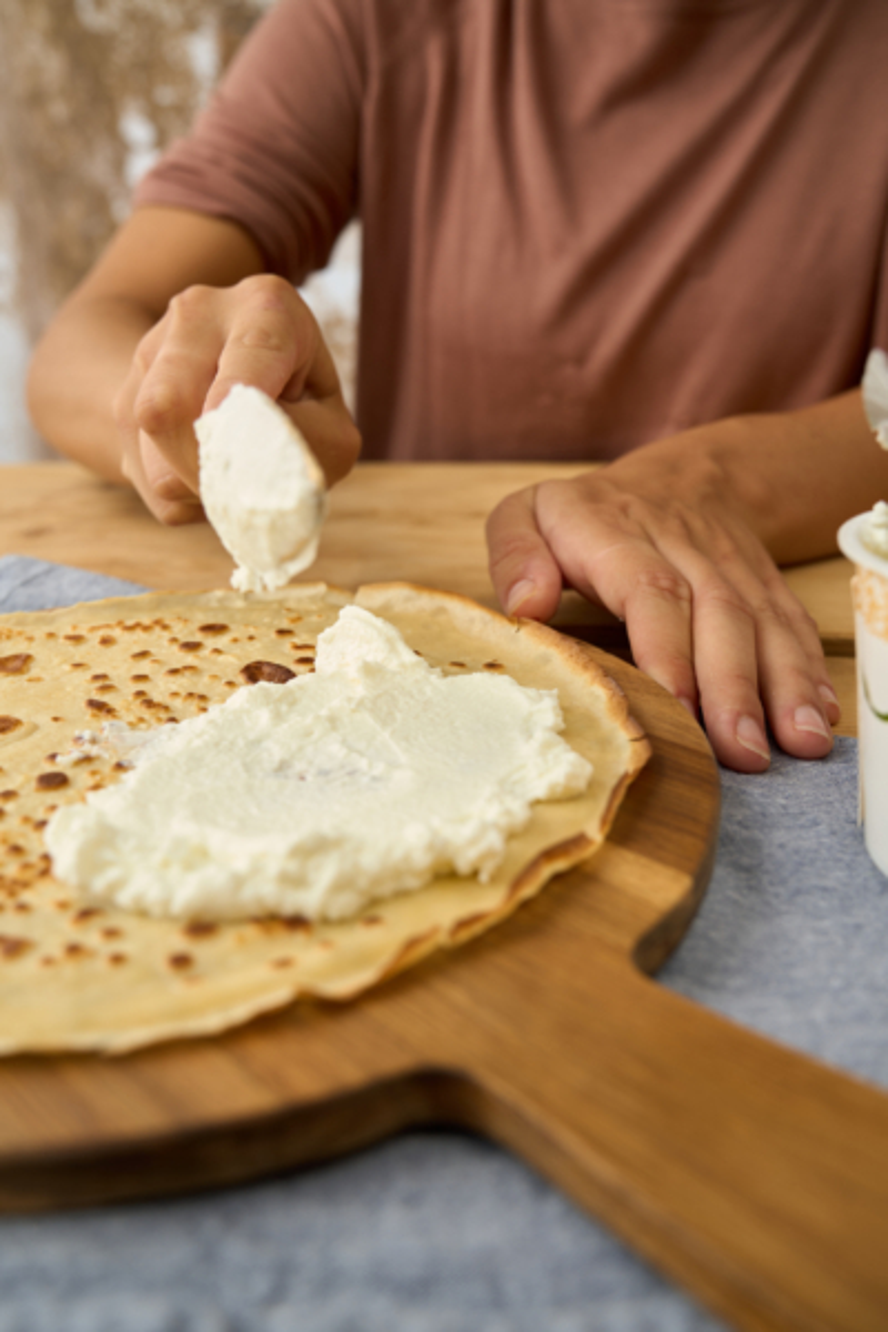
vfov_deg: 55.8
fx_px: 1258
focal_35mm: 34
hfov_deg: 38.9
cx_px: 444
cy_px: 666
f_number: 5.6
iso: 100
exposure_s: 1/250
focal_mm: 34
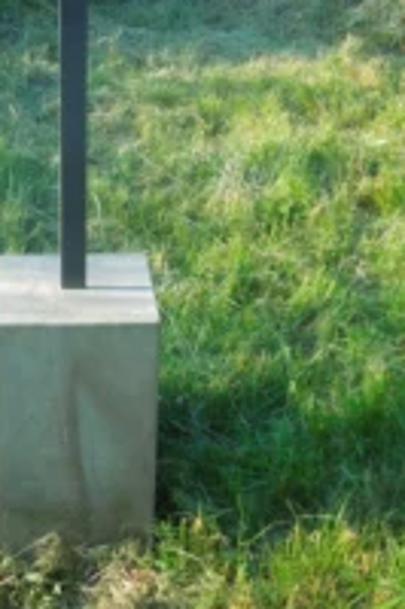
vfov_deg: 31.1
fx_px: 1082
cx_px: 94
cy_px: 177
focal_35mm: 64
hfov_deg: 21.0
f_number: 3.7
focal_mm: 6.3
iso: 400
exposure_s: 1/640
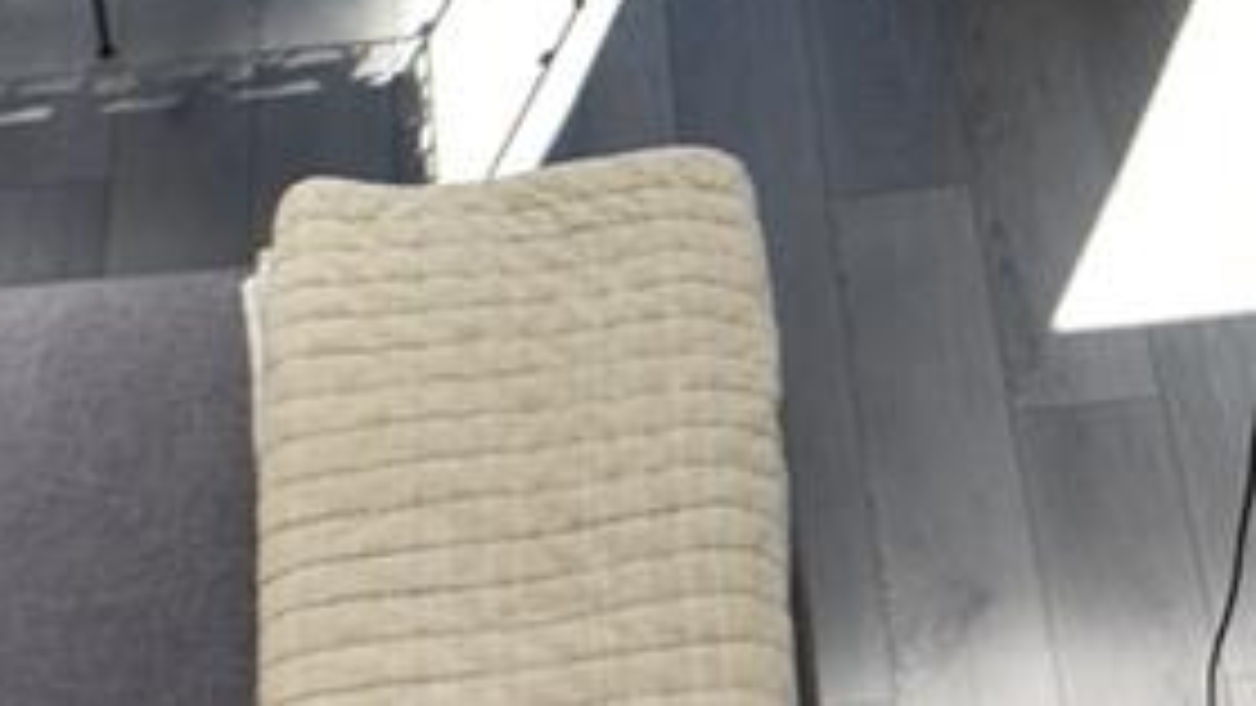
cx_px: 2228
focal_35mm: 225
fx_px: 7494
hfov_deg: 9.2
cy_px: -441
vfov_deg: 5.3
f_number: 5.6
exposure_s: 1/125
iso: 125
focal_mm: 25
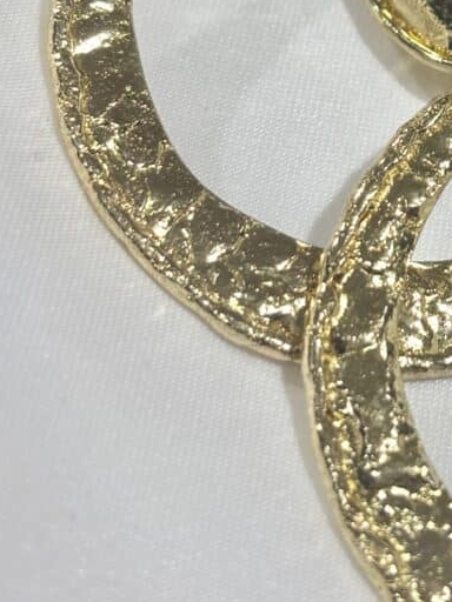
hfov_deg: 14.0
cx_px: 436
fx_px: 1811
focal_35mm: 104
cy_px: 71
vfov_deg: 18.6
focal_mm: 5.96
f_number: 1.6
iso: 32
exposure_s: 1/218
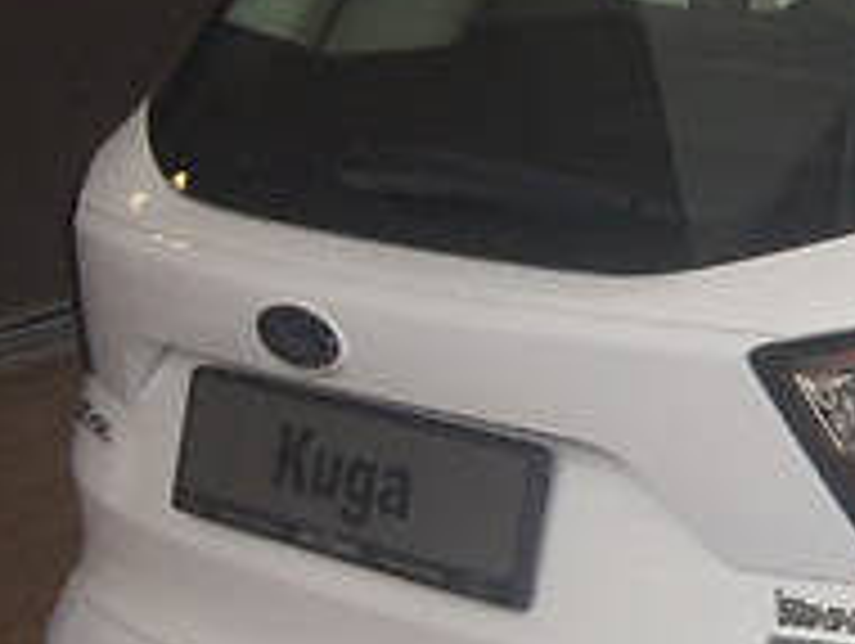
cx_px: 1602
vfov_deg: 12.2
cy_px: 423
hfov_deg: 14.1
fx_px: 3017
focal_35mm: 122
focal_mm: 4.2
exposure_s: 1/100
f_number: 2.2
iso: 40
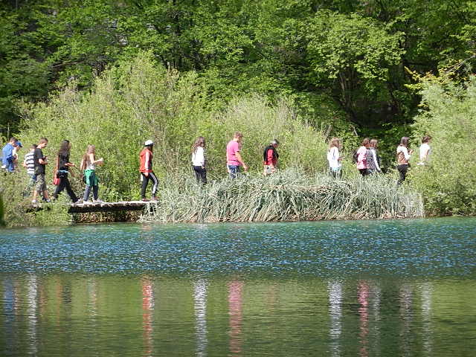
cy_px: 178
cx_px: 238
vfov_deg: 5.9
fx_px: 3465
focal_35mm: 252
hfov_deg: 7.9
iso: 160
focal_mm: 45.3
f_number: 5.3
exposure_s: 1/320
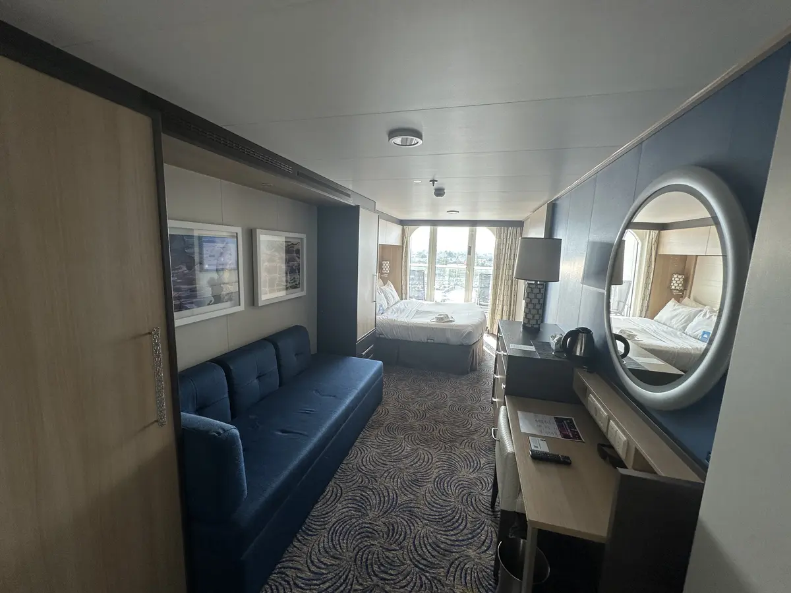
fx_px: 320
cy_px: 296
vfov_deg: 85.7
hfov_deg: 102.1
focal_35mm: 14
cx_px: 396
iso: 64
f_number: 2.2
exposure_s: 1/99
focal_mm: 2.22
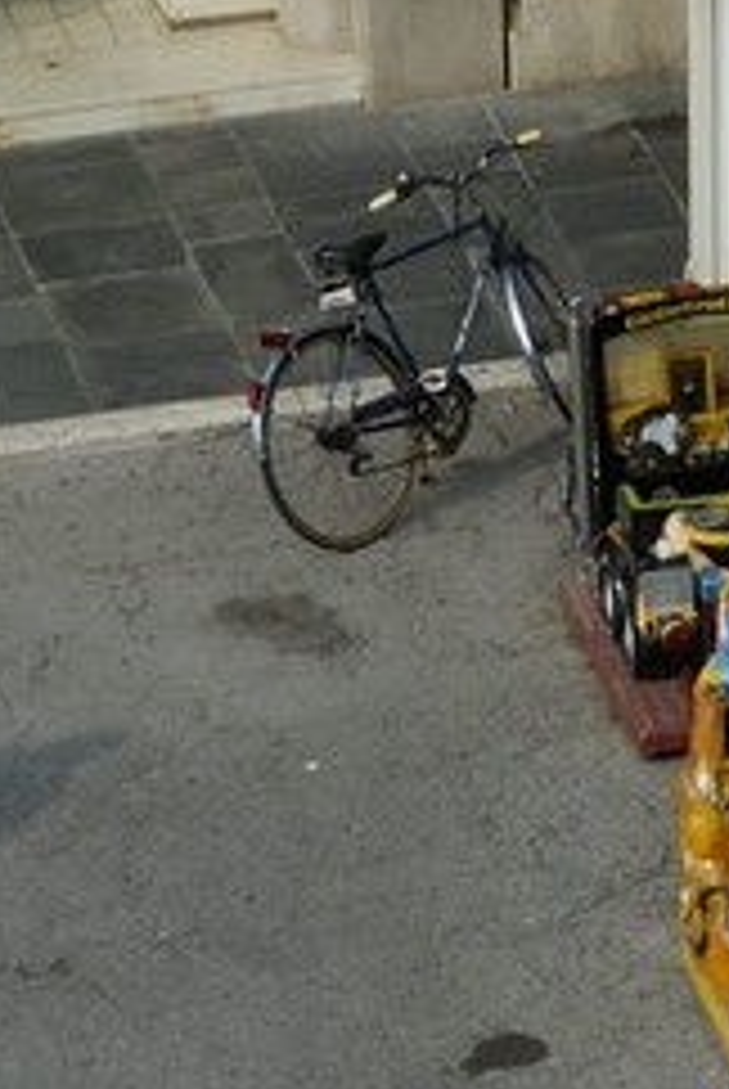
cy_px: -1958
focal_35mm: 462
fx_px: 13992
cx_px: 2232
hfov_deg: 2.9
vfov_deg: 4.3
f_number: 16
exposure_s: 1/160
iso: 200
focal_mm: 70
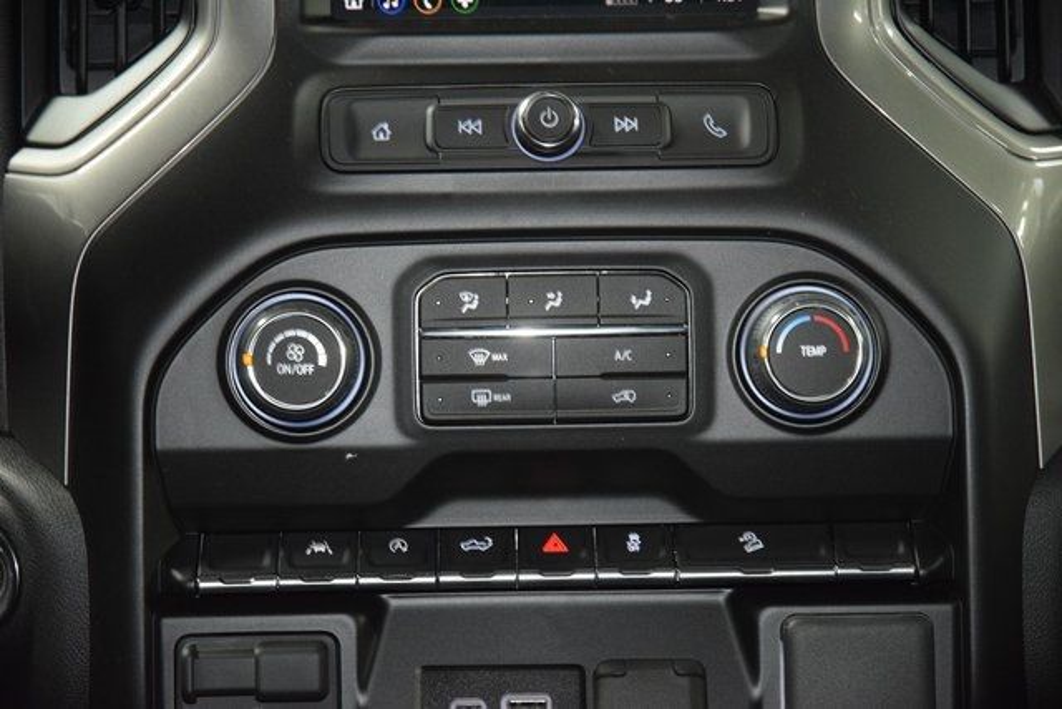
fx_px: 3098
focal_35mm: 105
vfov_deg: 13.0
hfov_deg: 19.5
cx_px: 531
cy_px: 354
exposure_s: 1/30
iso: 2800
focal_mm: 70
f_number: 4.5
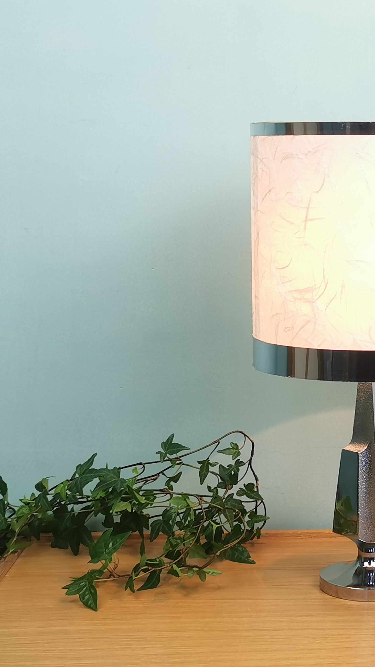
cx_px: 354
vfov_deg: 31.4
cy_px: 333
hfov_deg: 17.7
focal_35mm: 67
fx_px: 1184
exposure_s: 1/100
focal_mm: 5.58
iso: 50
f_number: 1.8
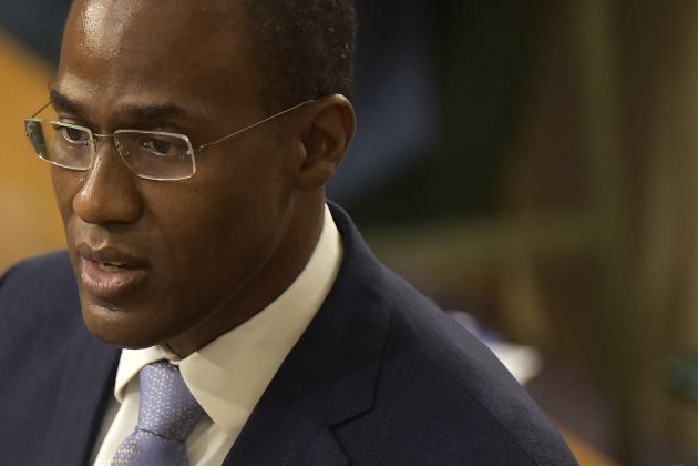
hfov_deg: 2.7
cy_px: 412
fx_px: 14948
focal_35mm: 771
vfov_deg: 1.8
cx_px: 34
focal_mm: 300
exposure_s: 1/400
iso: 2000
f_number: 2.8
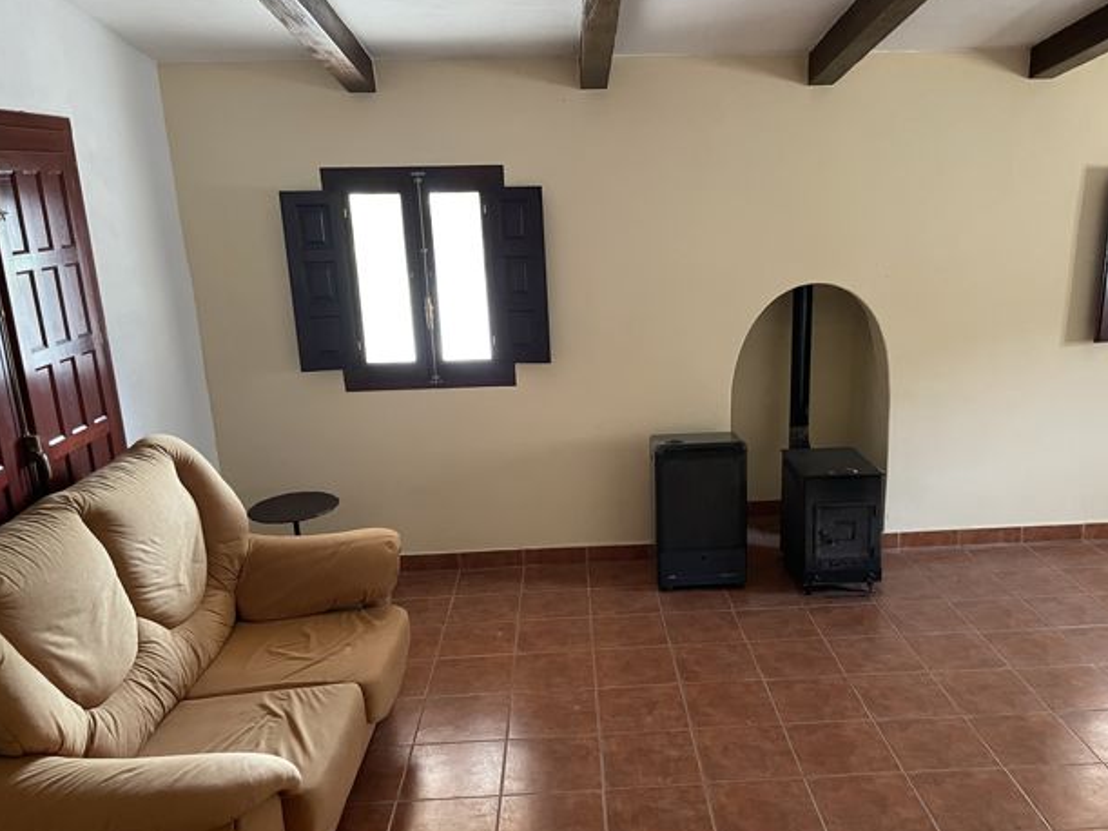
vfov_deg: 46.7
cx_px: 630
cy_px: 466
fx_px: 960
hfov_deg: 59.7
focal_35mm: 30
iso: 400
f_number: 1.6
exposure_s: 1/60
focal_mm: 4.2
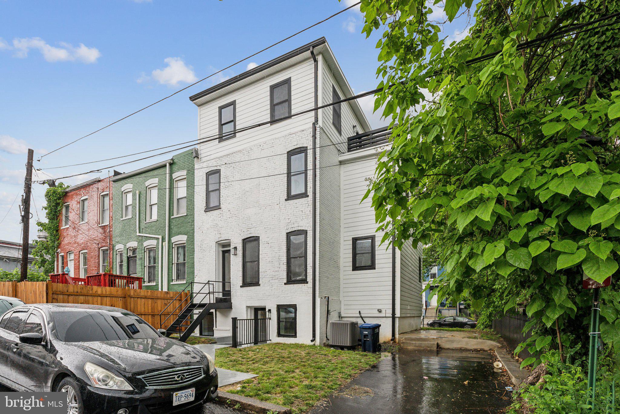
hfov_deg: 95.0
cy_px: 207
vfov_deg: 72.0
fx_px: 284
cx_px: 310
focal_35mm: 16
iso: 500
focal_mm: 16.5
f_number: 10
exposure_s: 1/160
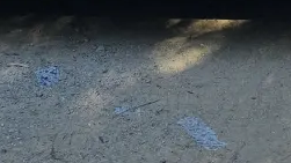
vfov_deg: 7.5
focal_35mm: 144
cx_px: 254
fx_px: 1111
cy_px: -313
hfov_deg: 14.8
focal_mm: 6.3
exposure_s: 1/441
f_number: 1.7
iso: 12
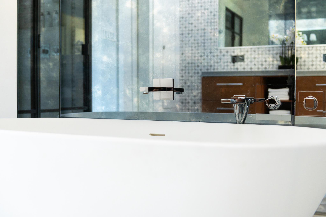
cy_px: 108
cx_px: 163
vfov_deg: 29.8
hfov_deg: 43.6
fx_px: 407
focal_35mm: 45
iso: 2500
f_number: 3.5
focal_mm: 45
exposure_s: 1/125
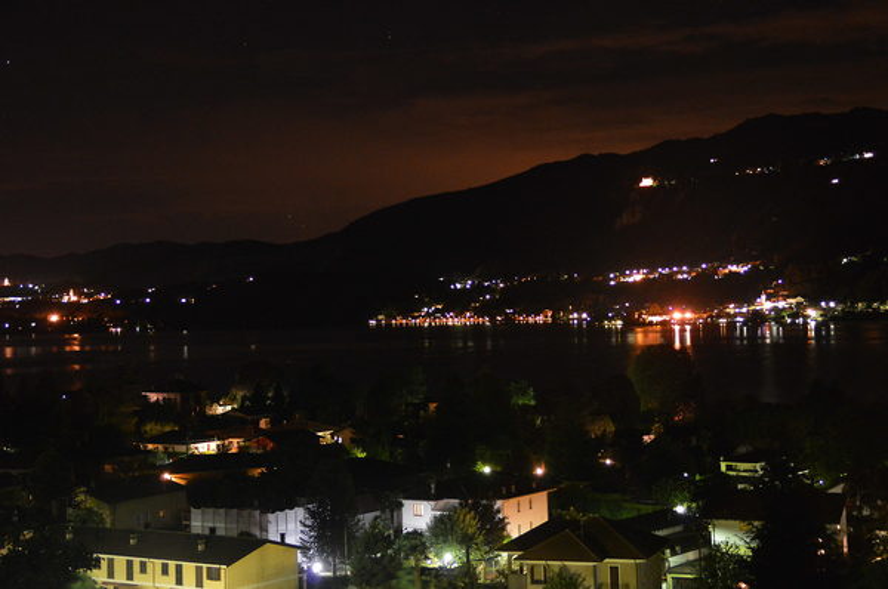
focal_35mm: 63
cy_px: 294
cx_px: 444
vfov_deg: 21.5
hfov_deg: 31.9
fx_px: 1551
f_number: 4.5
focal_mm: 42
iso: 1600
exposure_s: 3
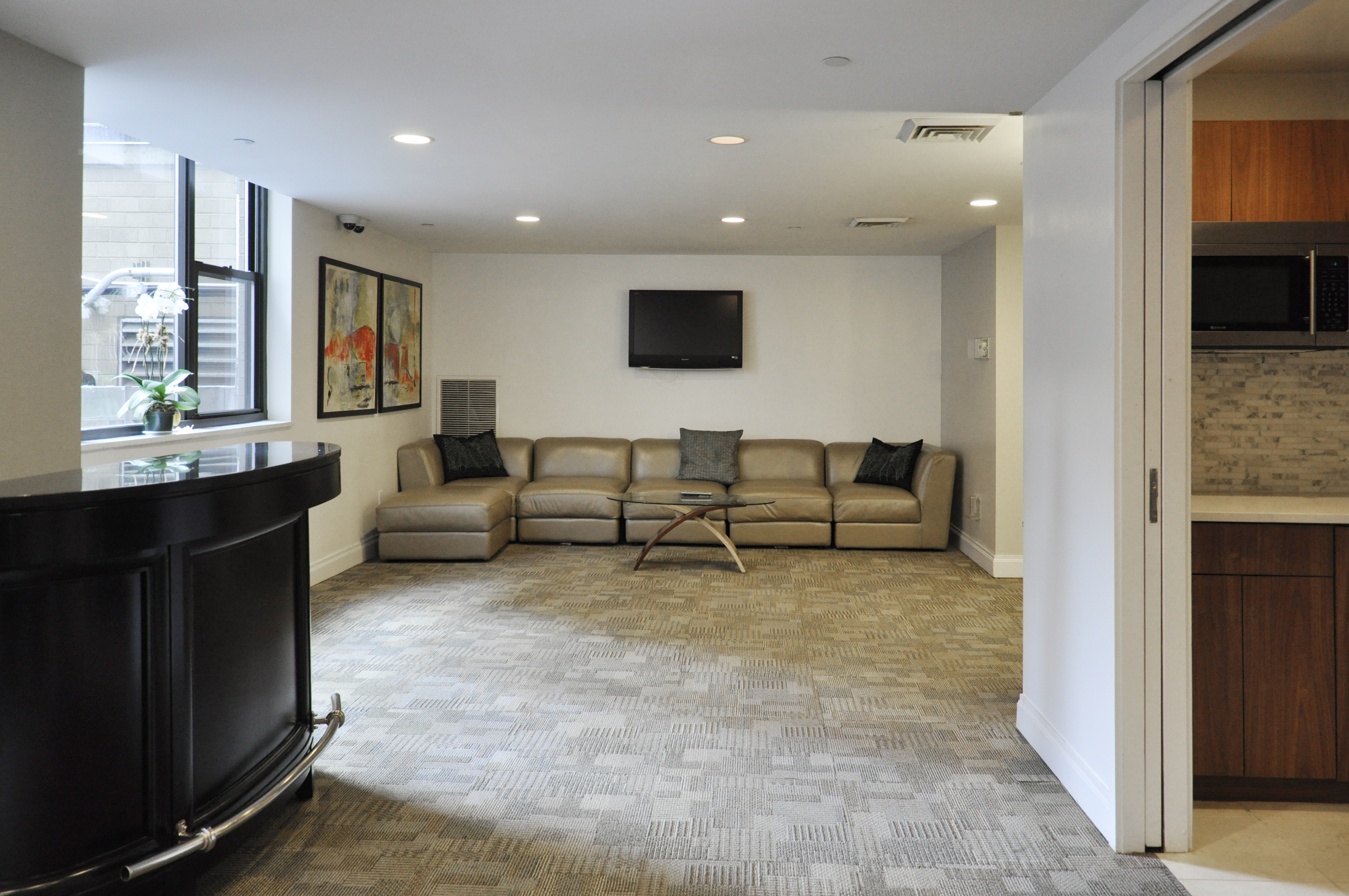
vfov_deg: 47.8
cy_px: 448
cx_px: 674
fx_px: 1011
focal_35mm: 27
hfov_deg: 67.4
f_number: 3.5
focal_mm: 18
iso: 800
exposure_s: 1/13
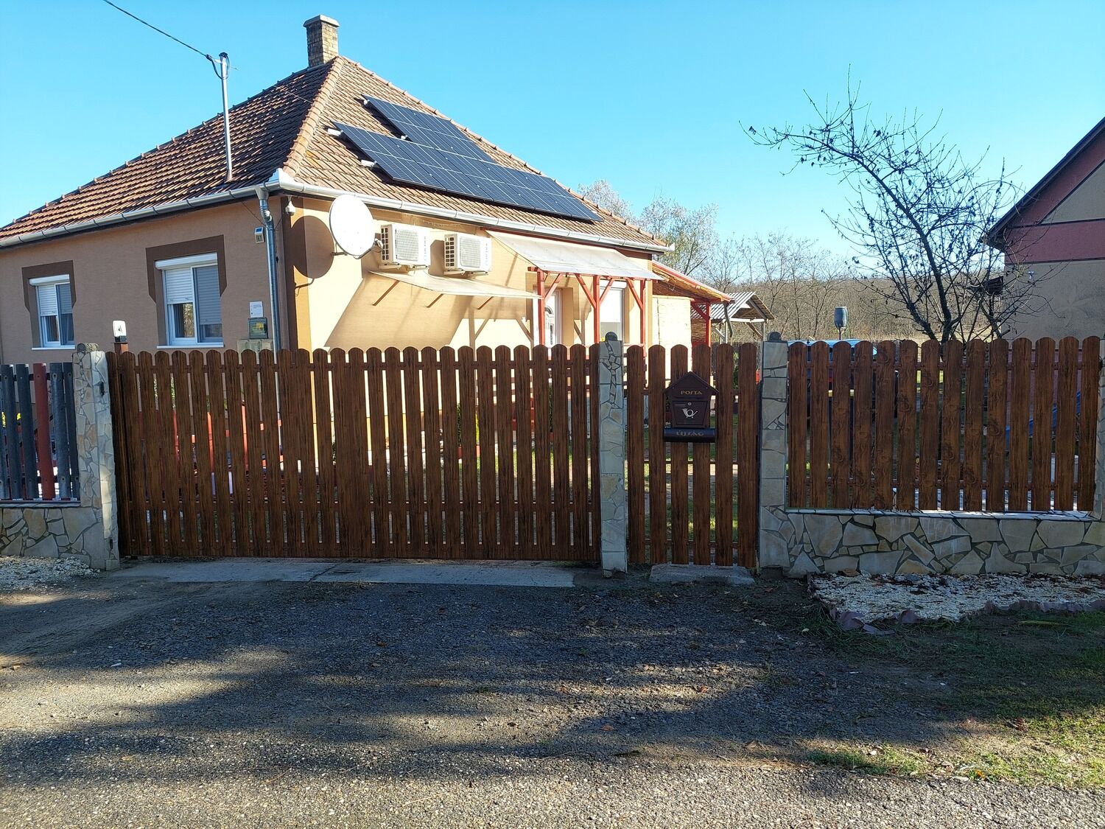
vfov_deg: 54.9
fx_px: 798
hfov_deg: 69.4
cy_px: 414
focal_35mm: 25
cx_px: 552
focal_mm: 5.23
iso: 40
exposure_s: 1/577
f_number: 1.8
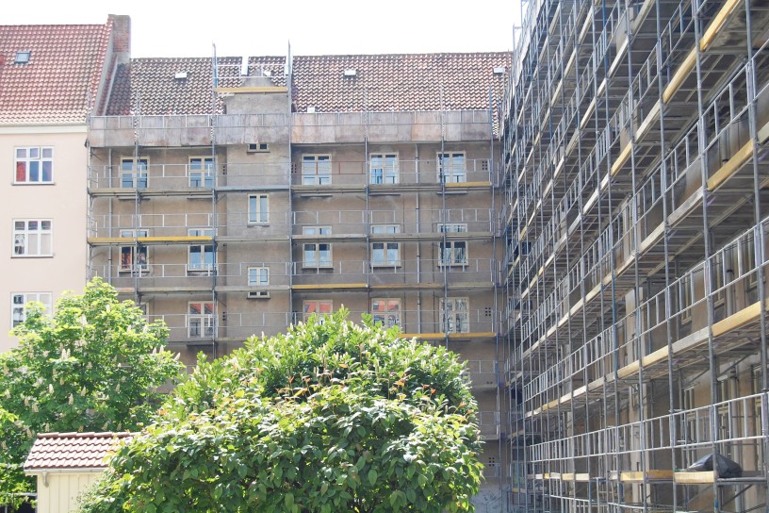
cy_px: 256
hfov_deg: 28.1
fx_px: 1538
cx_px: 384
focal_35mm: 72
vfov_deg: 18.9
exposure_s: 1/200
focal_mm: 48
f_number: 8
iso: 200
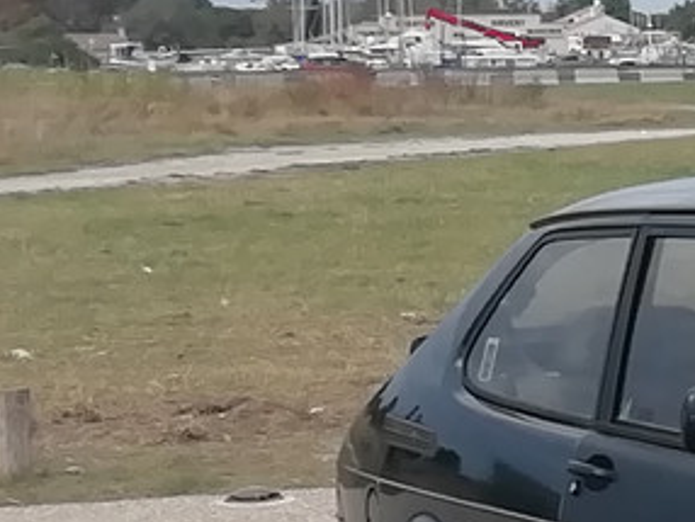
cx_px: 1100
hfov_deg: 10.6
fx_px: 3597
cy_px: 211
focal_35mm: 179
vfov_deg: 8.3
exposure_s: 1/970
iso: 50
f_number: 2.2
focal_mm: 3.21
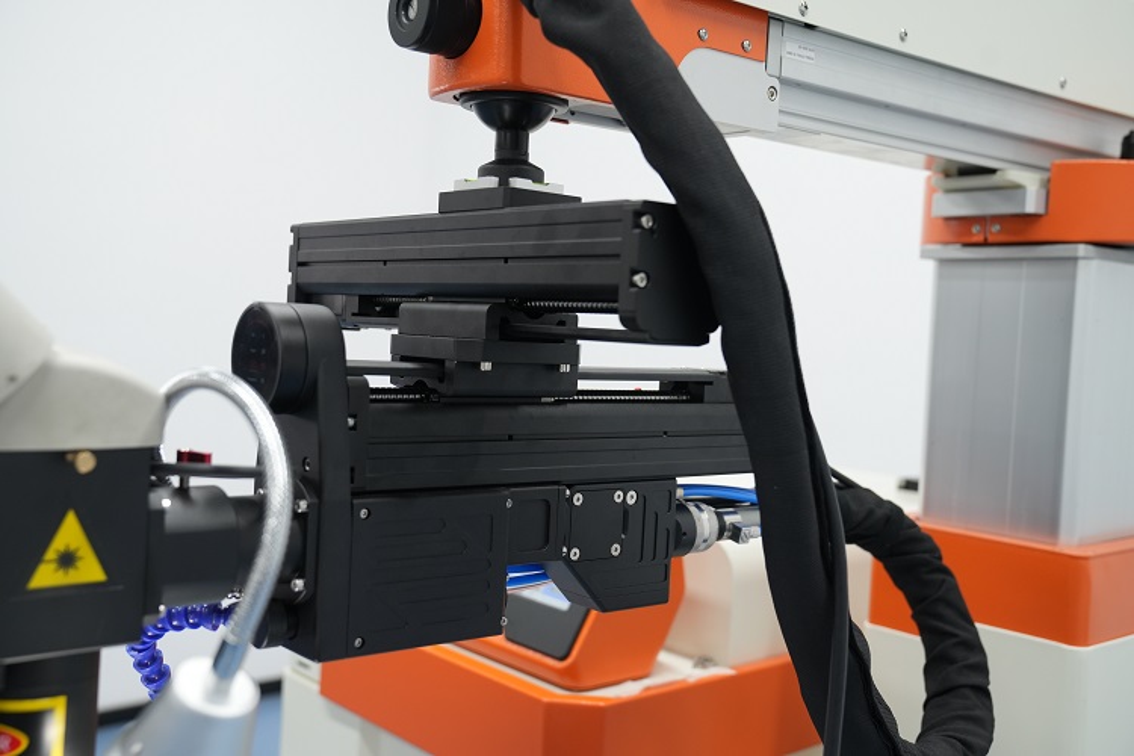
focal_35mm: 38
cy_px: 378
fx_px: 1197
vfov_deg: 35.1
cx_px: 567
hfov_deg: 50.7
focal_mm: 38
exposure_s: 1/160
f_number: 4
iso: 1000
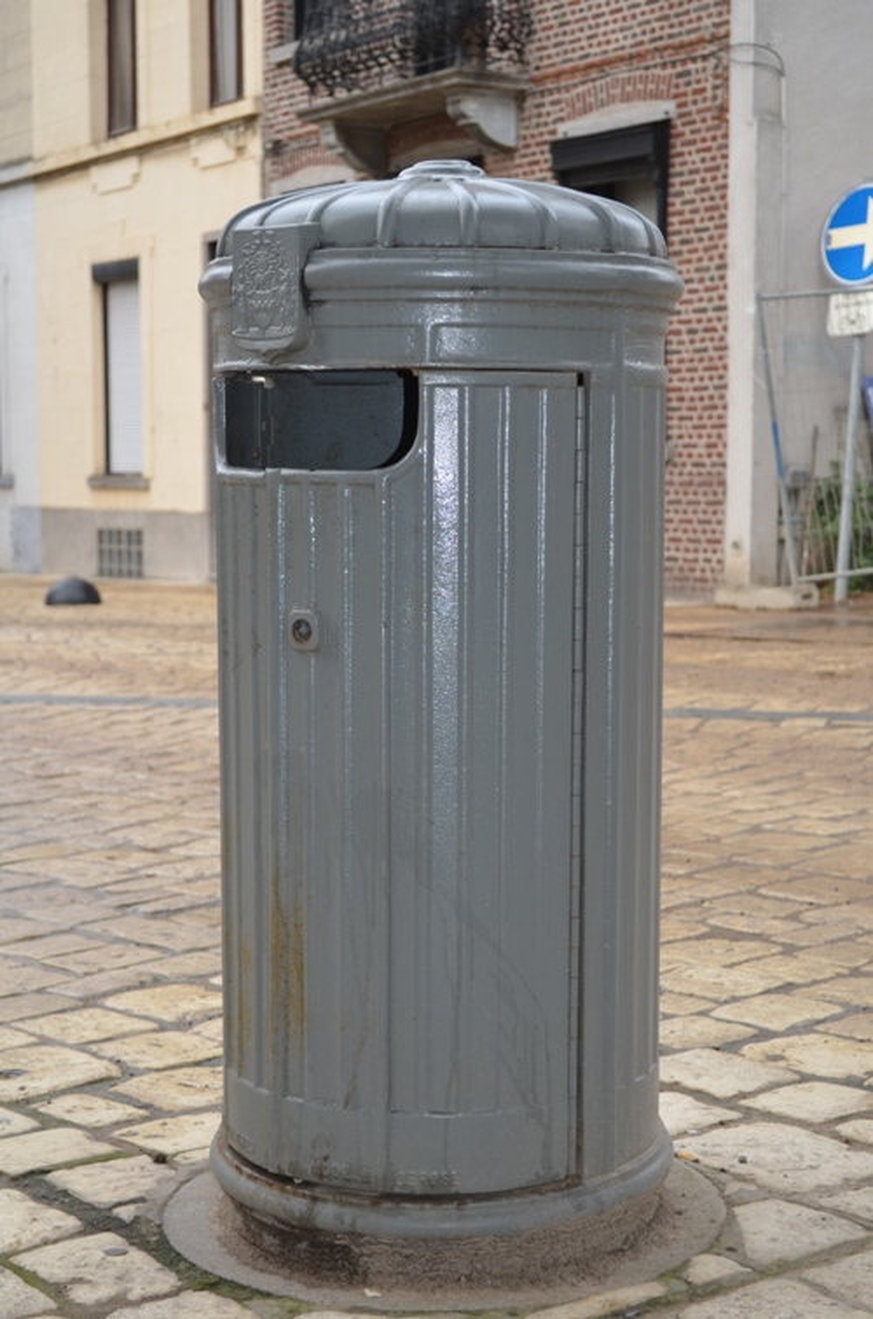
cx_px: 436
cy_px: 660
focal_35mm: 60
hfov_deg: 22.5
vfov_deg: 33.5
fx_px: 2192
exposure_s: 1/160
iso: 200
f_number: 5.3
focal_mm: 40
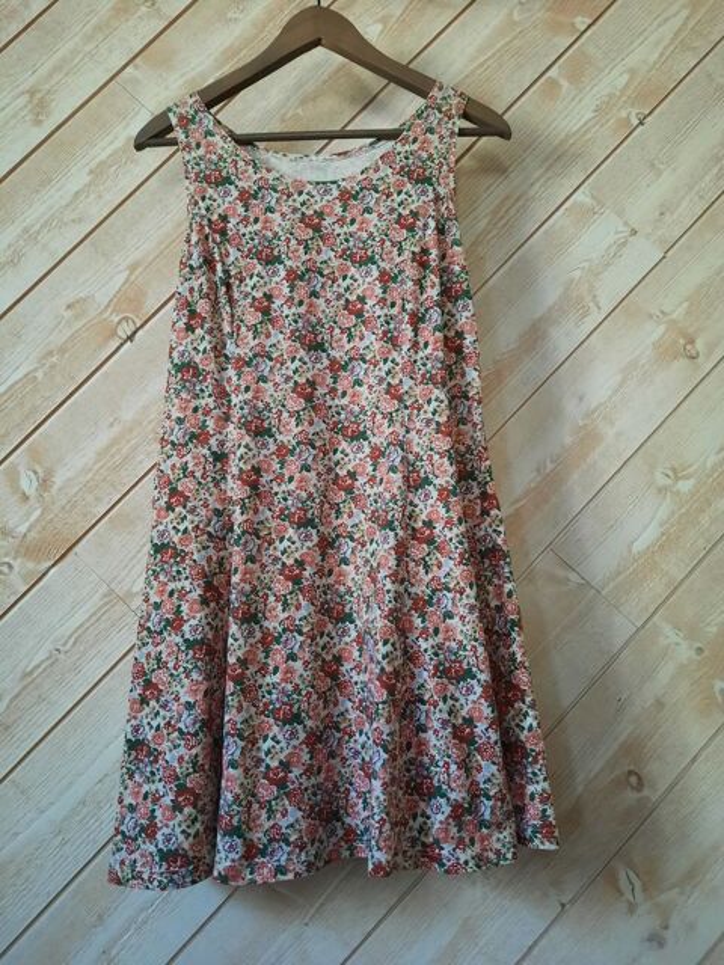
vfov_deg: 69.4
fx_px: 697
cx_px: 362
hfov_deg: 54.9
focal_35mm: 25
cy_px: 482
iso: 400
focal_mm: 4.6
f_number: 2
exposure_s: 1/33
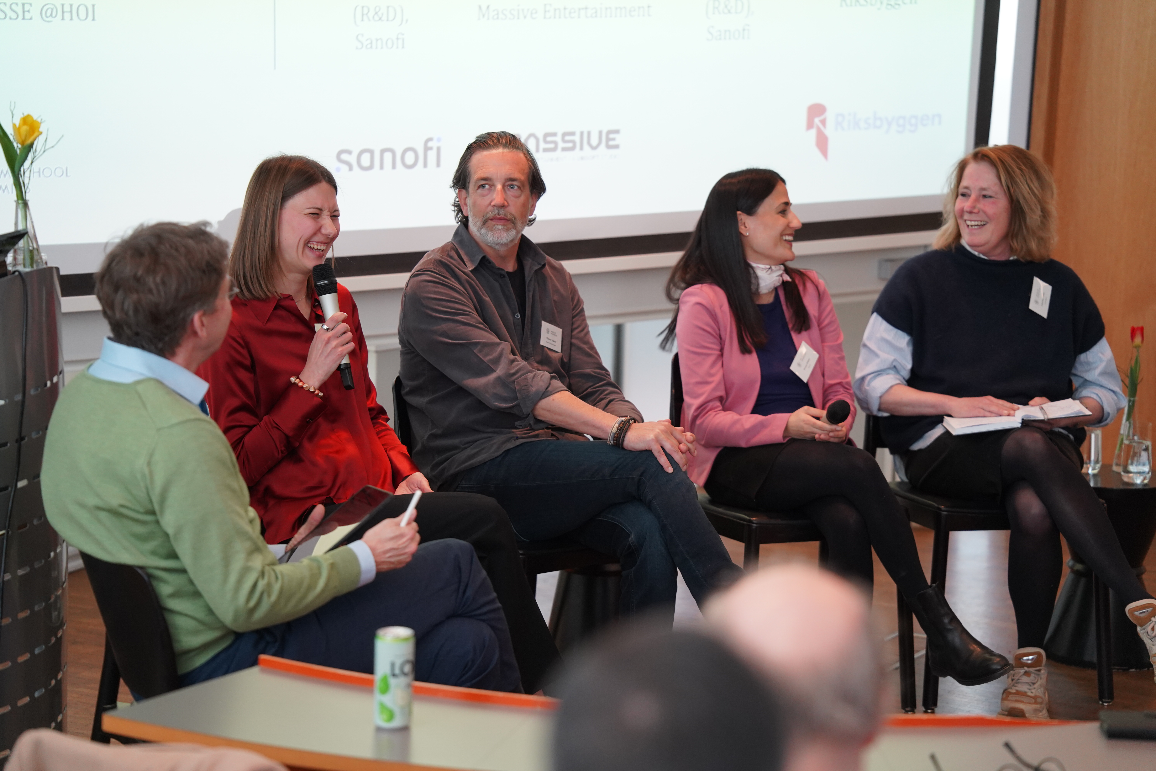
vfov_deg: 12.2
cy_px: 386
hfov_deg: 18.3
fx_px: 3596
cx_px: 578
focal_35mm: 112
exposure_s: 1/125
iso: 2000
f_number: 2.8
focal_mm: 112
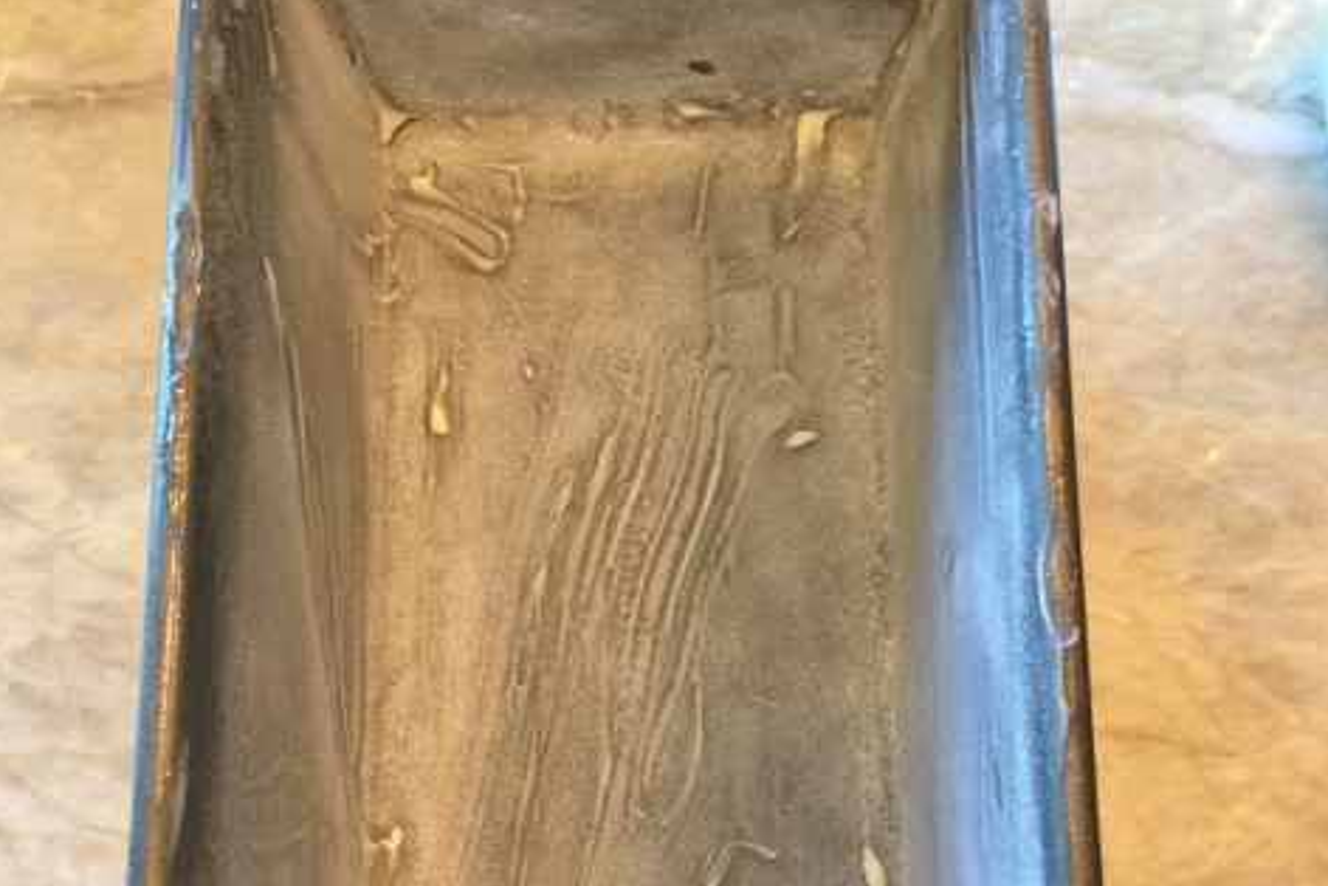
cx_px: 663
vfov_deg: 32.4
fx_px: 1512
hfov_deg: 47.4
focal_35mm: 41
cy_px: 573
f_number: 2.2
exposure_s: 1/15
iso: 32
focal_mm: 4.15
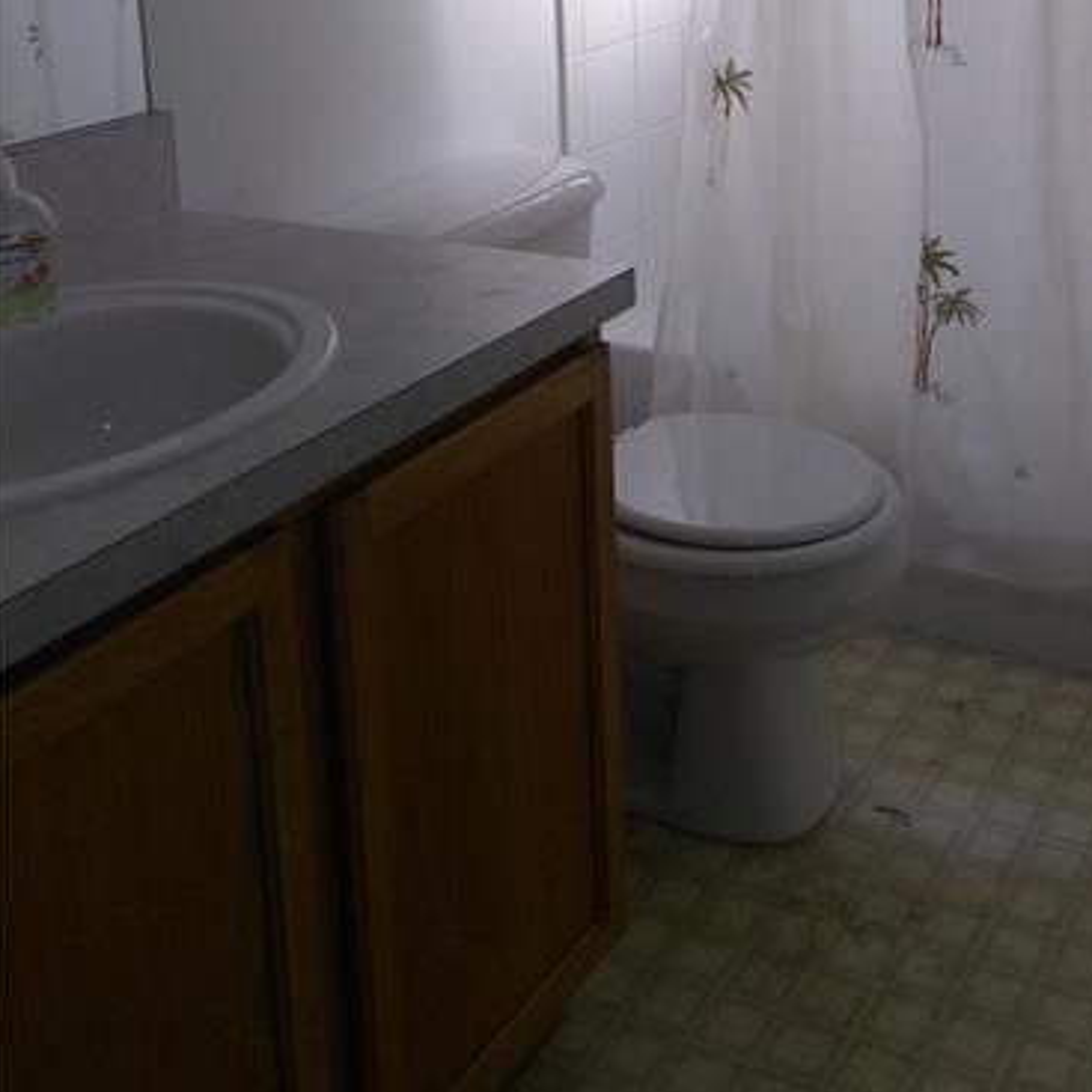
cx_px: 848
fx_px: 1321
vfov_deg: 41.8
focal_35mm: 37
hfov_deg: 43.2
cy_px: 140
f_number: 2.2
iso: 124
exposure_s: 1/120
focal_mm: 3.46
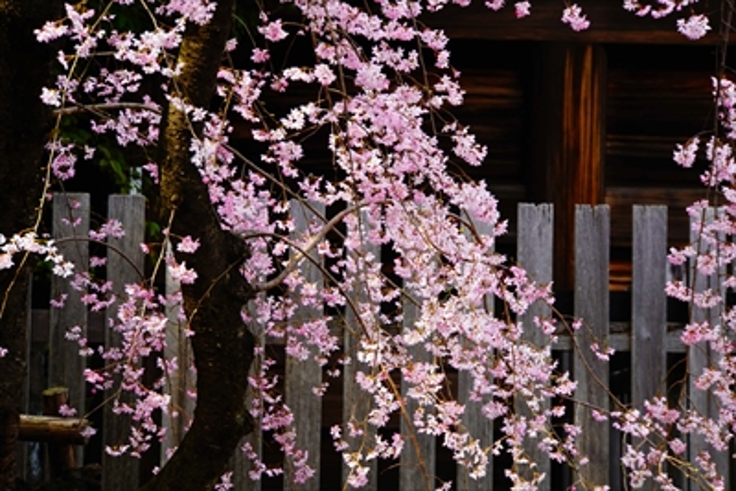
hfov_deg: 19.0
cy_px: 246
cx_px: 368
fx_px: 2203
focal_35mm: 108
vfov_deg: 12.7
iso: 100
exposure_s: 1/125
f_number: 5.6
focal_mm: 71.8
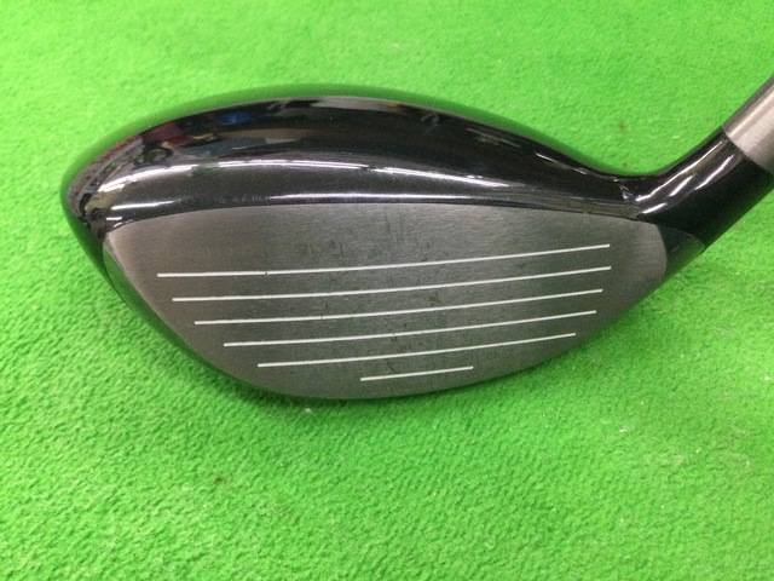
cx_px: 387
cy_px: 290
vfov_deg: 45.4
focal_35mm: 31
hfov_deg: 58.4
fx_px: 693
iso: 200
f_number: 2.4
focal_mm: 3.3
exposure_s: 1/30
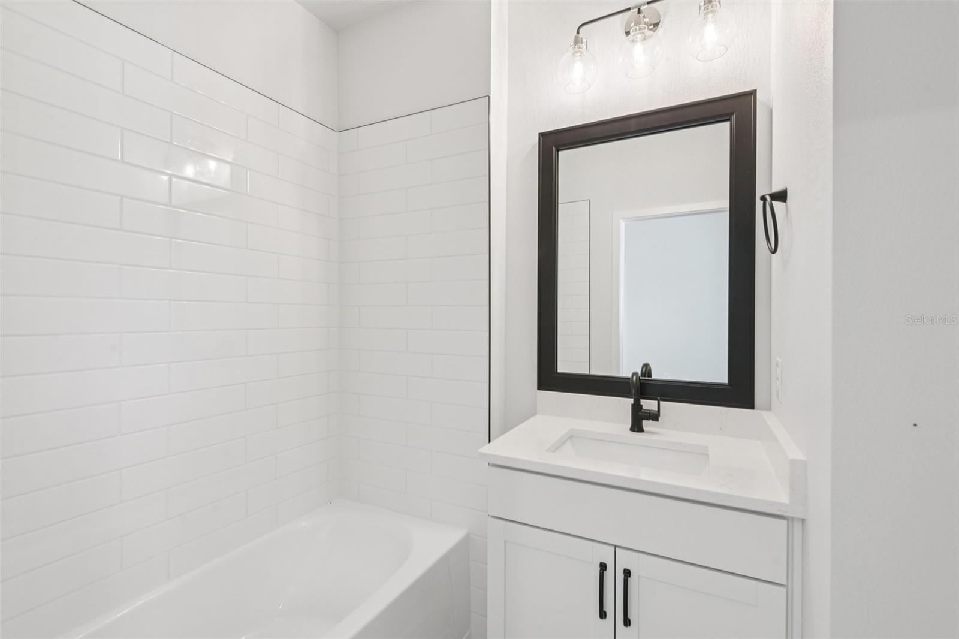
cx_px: 480
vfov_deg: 73.7
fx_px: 426
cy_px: 320
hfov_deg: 96.7
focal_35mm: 16
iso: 400
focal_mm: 16
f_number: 8
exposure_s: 1/25
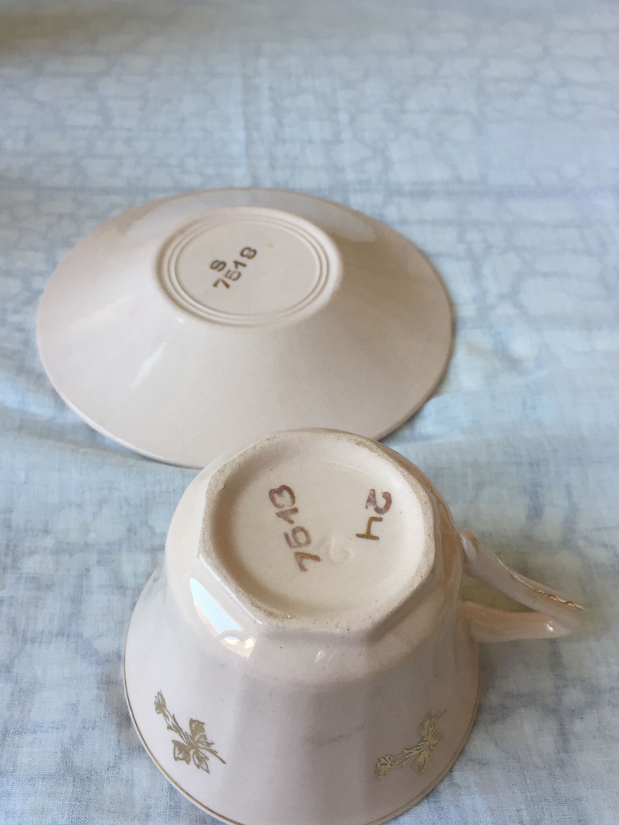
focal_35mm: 33
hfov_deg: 42.9
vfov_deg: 55.3
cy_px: 437
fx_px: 787
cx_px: 301
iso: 32
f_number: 2.2
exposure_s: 1/33
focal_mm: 4.15
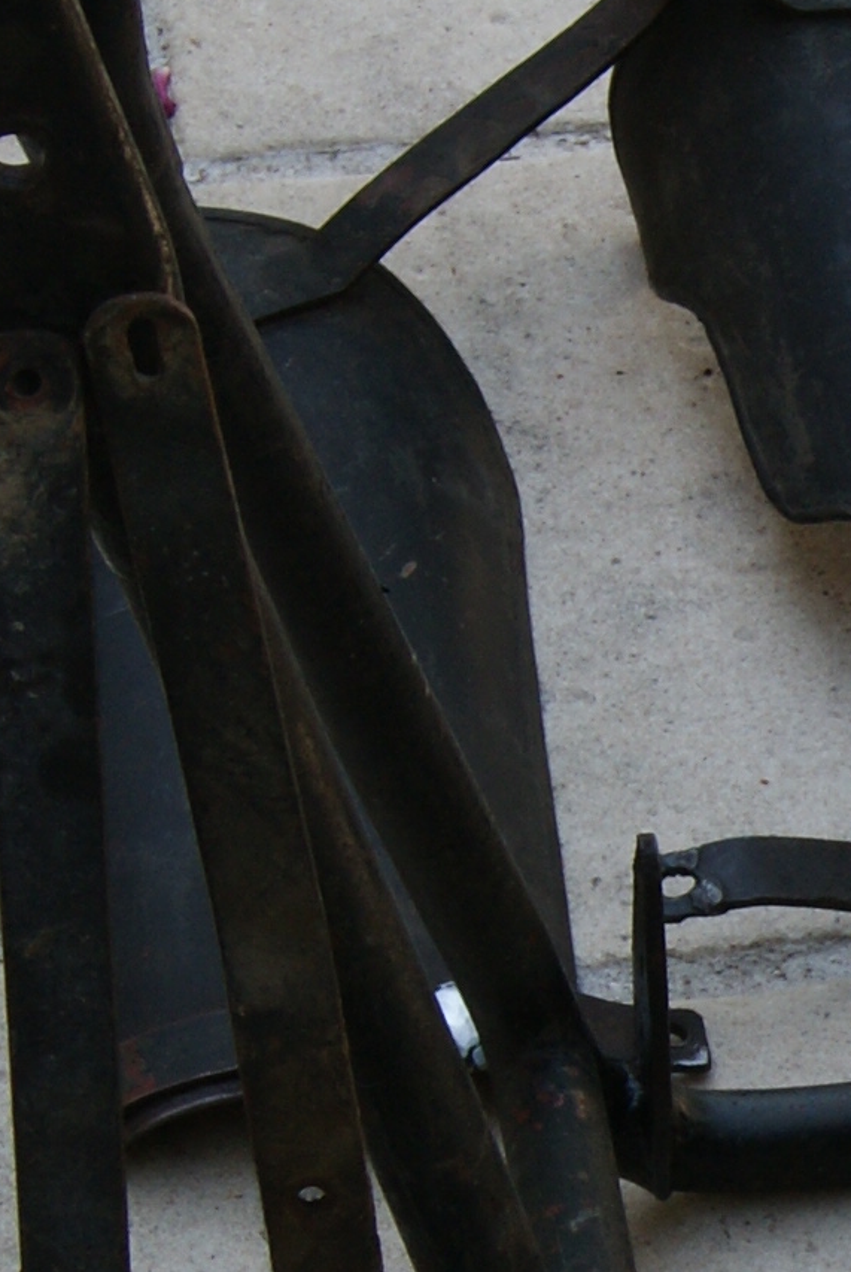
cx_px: 1410
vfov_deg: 11.5
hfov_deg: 7.6
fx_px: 6258
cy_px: 1159
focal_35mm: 177
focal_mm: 26
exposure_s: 1/160
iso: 200
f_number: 8
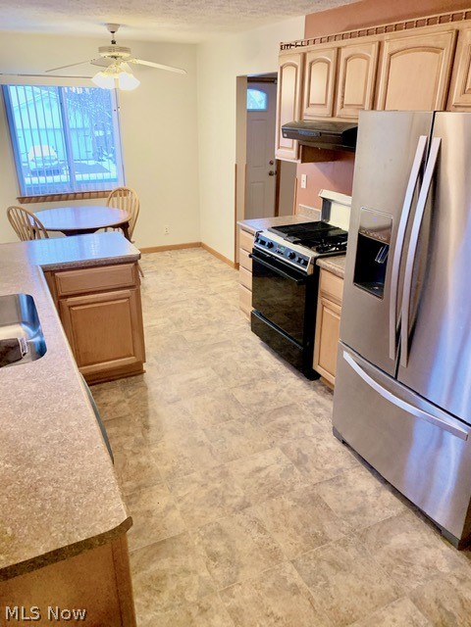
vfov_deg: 67.3
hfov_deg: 53.1
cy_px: 314
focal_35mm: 26
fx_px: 472
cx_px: 236
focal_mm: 4.25
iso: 250
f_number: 1.8
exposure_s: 1/60
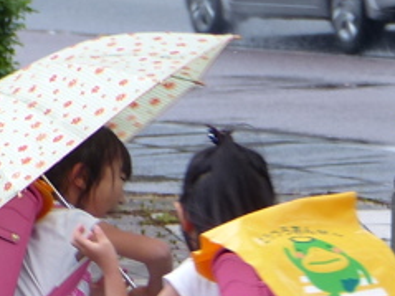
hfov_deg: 3.0
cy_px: 347
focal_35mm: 665
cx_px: 205
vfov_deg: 2.2
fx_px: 7584
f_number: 2.8
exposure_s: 1/125
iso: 100
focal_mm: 27.8
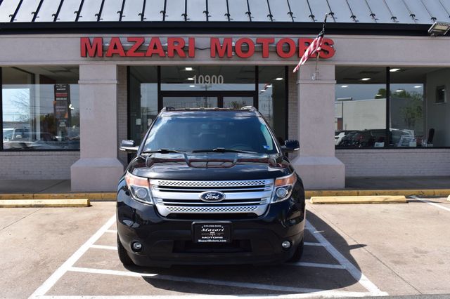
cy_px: 150
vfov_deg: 35.5
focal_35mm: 38
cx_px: 225
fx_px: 468
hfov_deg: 51.3
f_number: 11
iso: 400
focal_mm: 25
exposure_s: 1/400
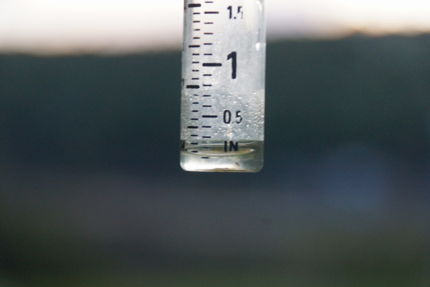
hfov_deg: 10.2
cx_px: 215
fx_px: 2418
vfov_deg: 6.8
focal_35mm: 202
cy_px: 144
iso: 1600
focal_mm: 135
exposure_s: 1/40
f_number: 5.6
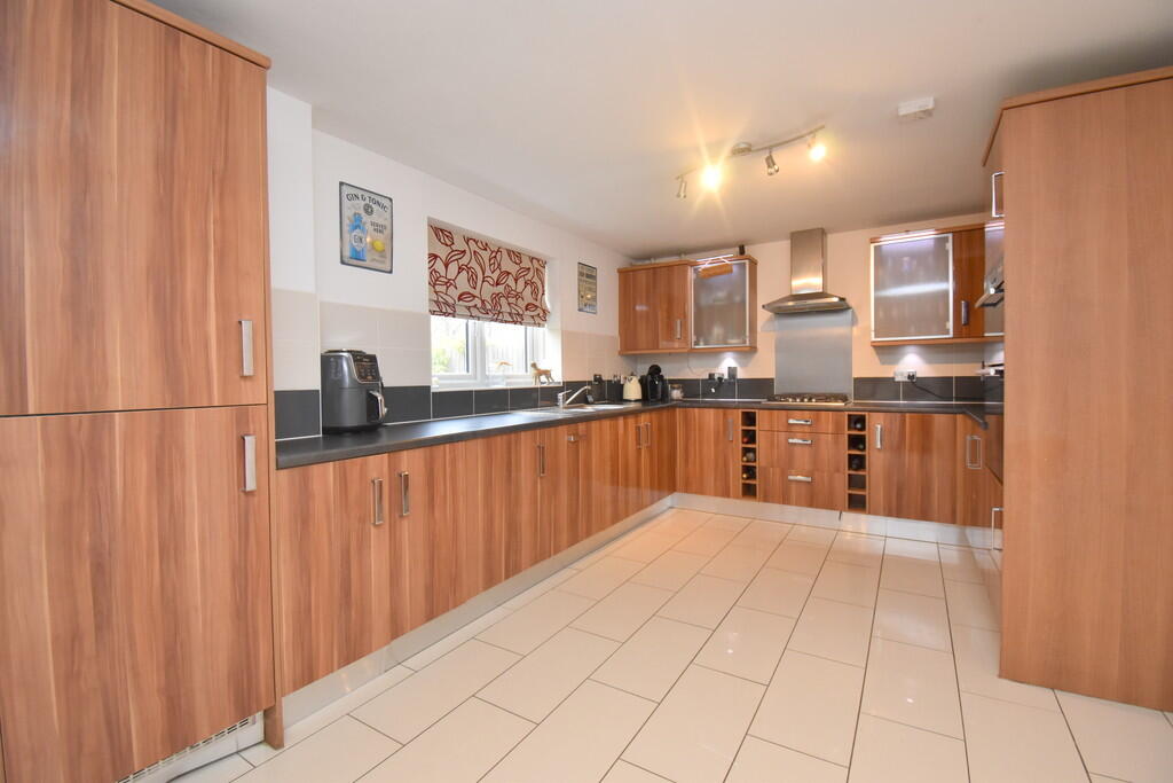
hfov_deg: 100.4
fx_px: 489
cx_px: 586
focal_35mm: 15
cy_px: 392
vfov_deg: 77.3
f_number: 4.5
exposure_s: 1/125
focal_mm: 10
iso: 1100
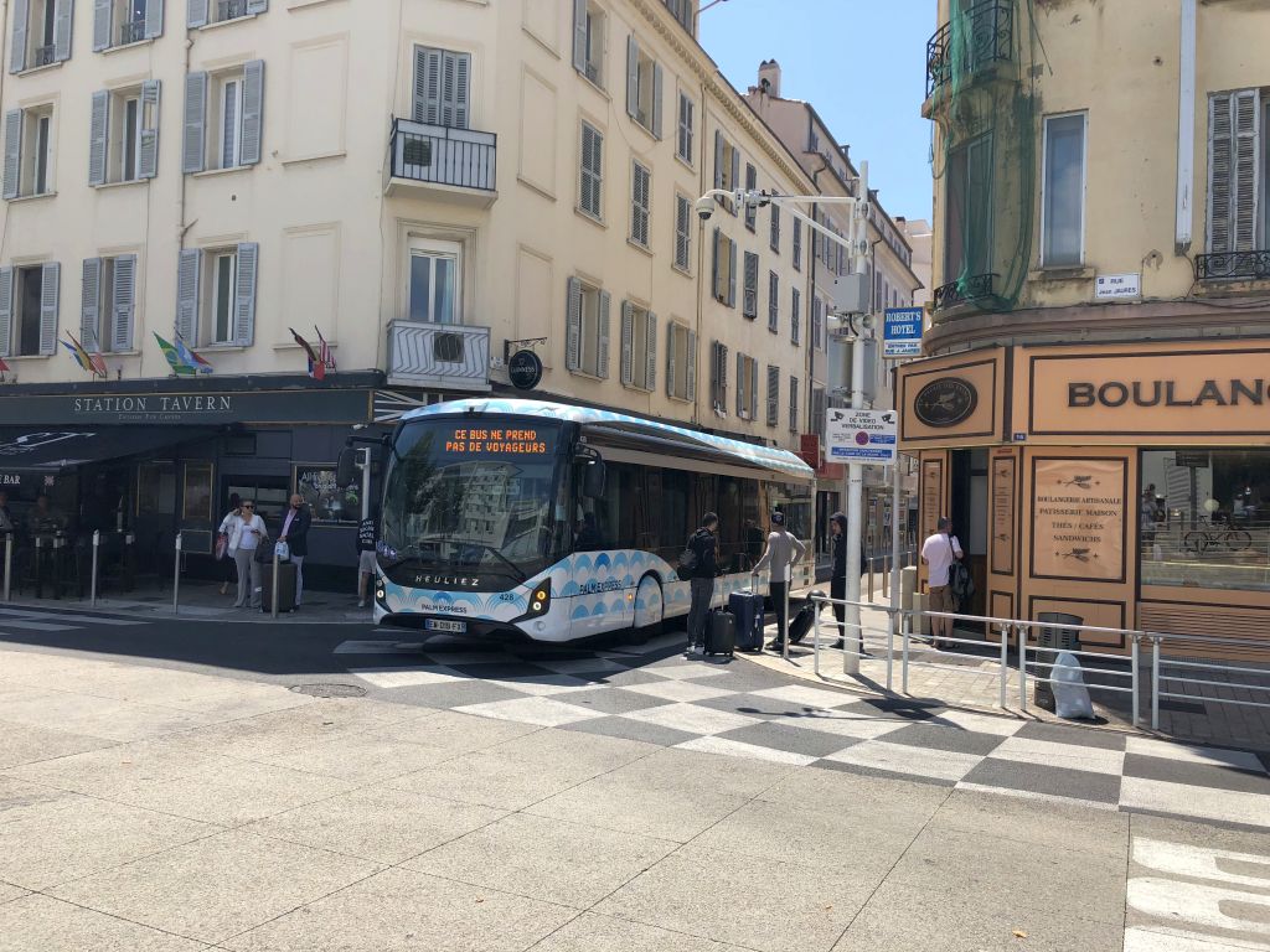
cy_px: 476
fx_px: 1027
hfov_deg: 63.4
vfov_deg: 49.7
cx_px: 635
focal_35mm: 28
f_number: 1.8
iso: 20
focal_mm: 4
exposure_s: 1/1621
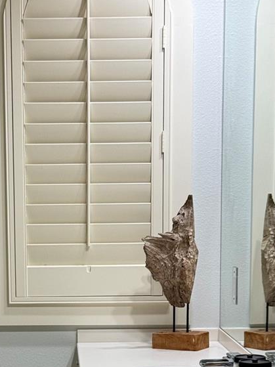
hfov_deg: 14.3
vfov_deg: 18.7
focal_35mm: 103
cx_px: 66
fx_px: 1091
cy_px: 348
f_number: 1.78
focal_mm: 6.76
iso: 100
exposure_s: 1/77
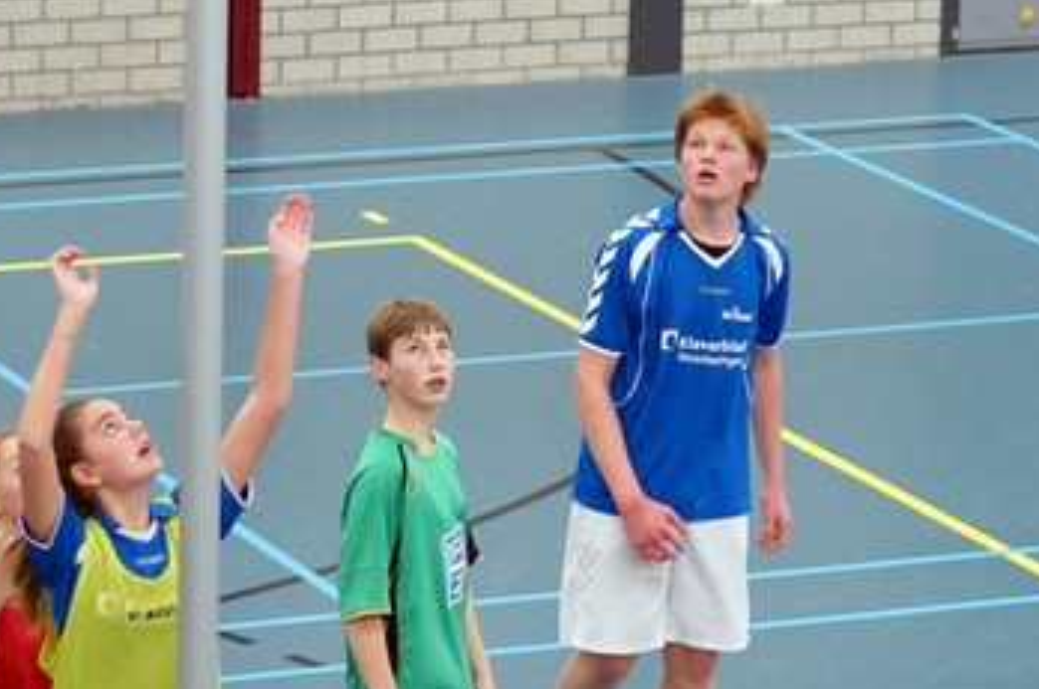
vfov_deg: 6.2
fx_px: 6369
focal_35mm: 221
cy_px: 245
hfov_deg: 9.3
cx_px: 866
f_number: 2.2
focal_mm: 50
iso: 640
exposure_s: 1/250
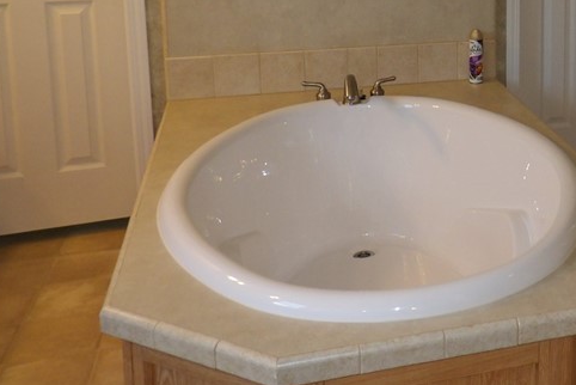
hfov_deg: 33.8
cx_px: 595
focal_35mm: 53
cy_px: 17
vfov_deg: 24.6
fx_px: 848
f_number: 3.2
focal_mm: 4.3
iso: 200
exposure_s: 1/33
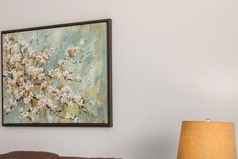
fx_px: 436
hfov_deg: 30.5
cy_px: 145
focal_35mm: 66
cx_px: 119
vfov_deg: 20.2
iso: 320
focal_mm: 17
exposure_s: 1/2
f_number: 8
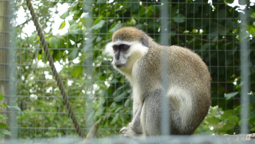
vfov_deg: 4.3
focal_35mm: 284
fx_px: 1920
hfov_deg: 7.6
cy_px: 72
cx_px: 127
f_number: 4.7
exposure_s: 1/100
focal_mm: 42.6
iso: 250
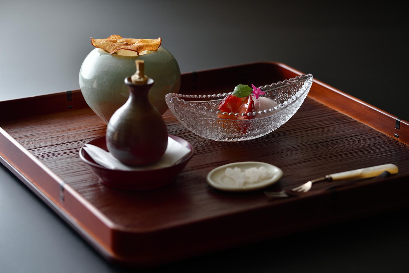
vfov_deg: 16.3
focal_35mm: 84
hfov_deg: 24.2
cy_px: 136
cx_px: 204
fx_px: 954
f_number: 4
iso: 100
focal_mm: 56
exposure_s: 1/200
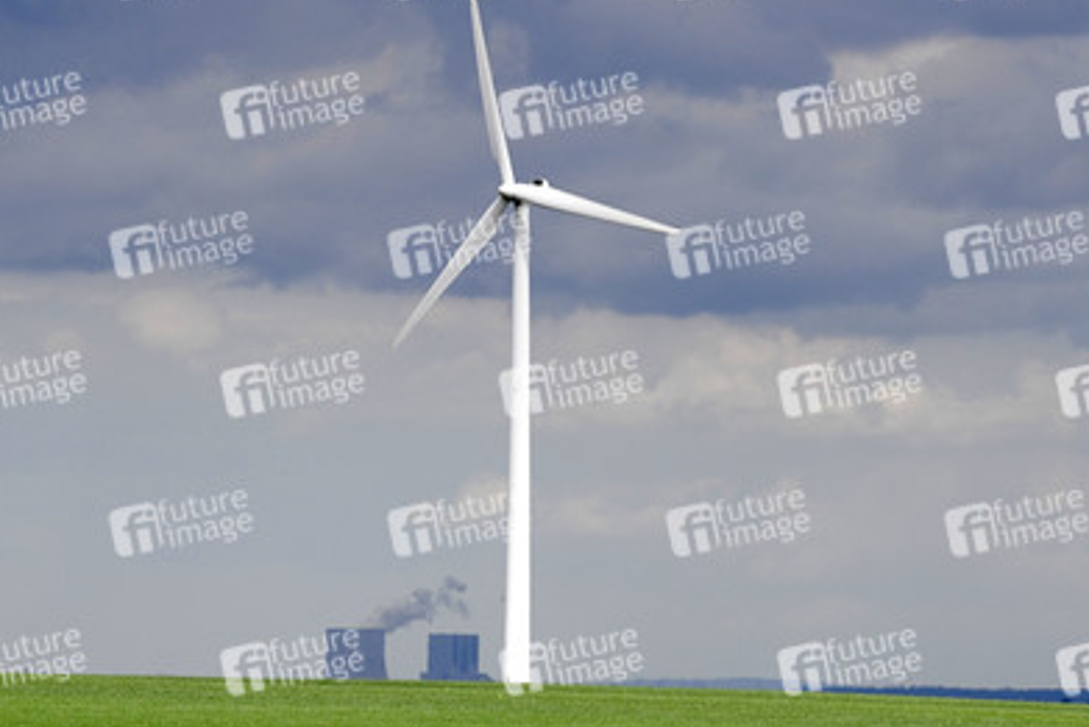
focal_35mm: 403
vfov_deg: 3.4
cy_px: 315
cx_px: 496
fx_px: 12195
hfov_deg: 5.1
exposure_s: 1/1250
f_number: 14
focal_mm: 350
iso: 800
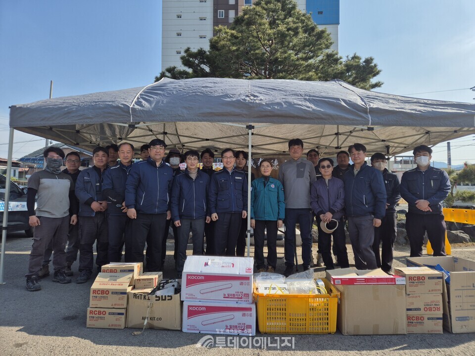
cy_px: 178
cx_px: 238
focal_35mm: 23
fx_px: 316
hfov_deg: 73.9
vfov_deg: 58.9
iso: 25
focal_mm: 5.4
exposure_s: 1/2120
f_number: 1.8
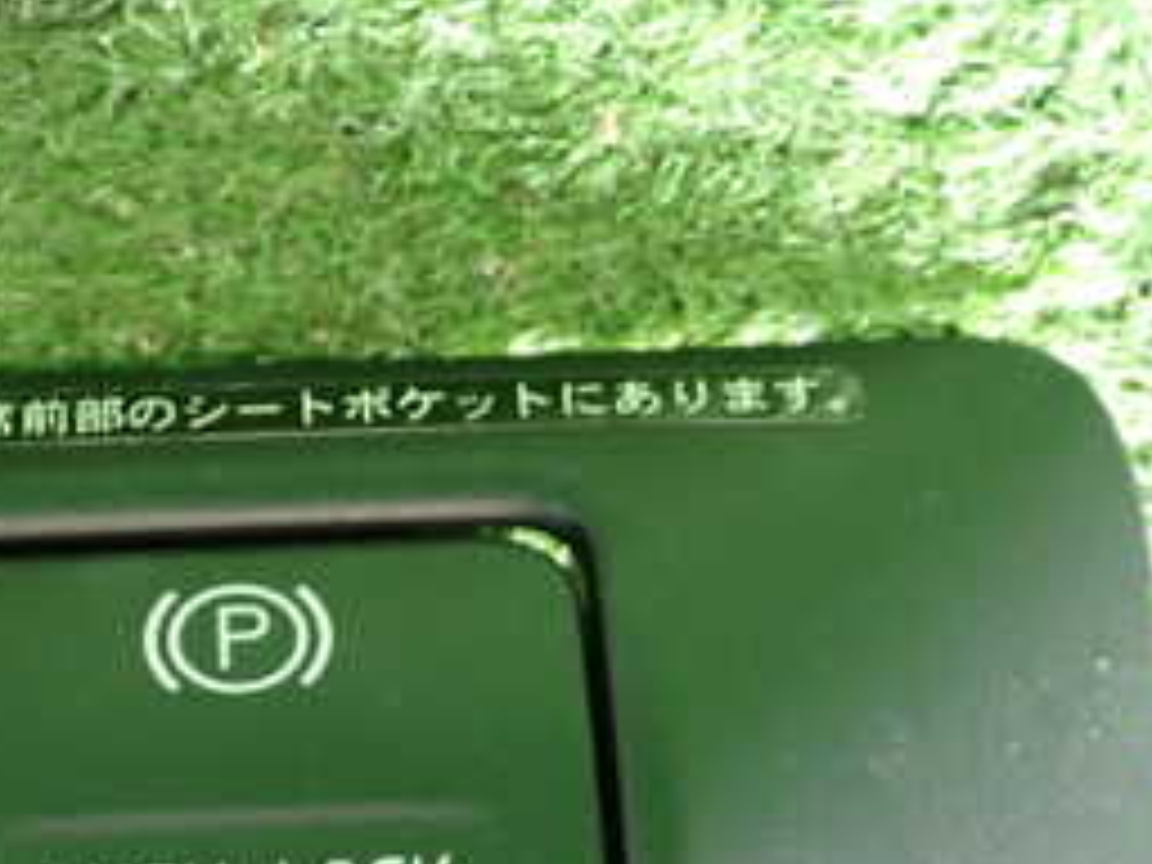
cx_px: 238
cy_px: 927
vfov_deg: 13.2
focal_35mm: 110
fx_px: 3661
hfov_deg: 17.7
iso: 800
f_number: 3.1
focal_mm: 8.4
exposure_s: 1/25
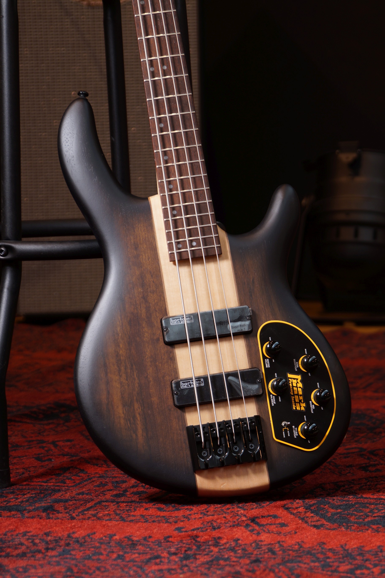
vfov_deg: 13.7
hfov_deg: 9.1
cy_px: 289
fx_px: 2406
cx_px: 192
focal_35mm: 150
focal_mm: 100
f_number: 5.6
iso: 100
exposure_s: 1/10
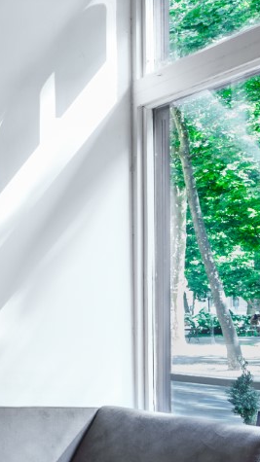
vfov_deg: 40.1
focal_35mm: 50
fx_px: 613
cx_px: -515
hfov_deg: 11.6
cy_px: 349
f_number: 9
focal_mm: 14
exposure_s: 1/1.67
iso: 100
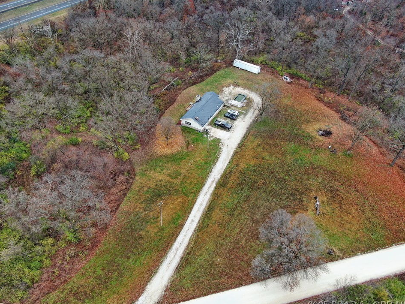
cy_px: 150
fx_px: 304
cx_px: 197
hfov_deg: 67.3
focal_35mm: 26
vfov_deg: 53.1
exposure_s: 1/80
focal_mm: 4.39
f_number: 2.8
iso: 100
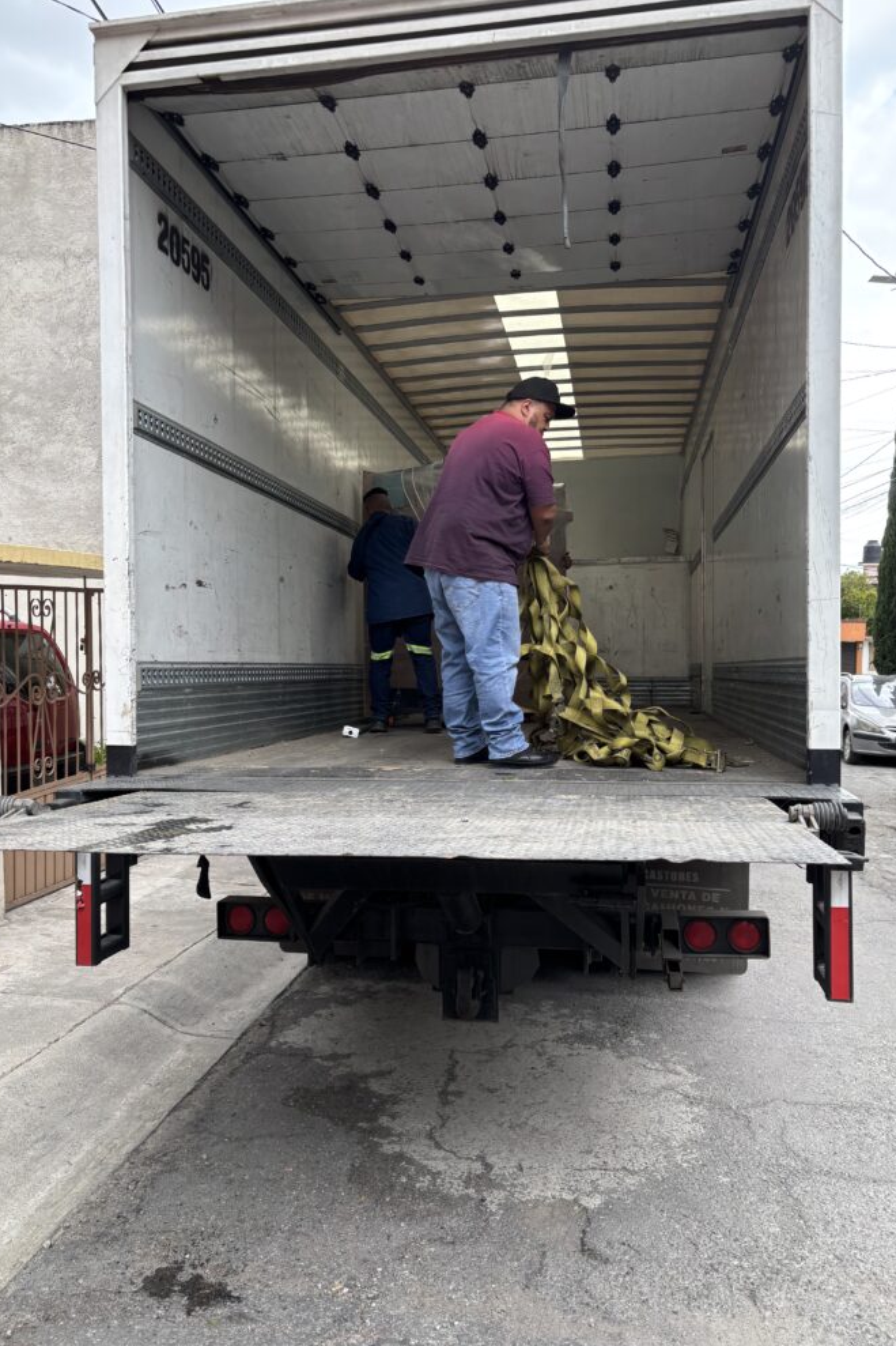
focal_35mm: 28
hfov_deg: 46.4
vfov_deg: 65.5
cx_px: 445
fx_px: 1046
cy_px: 694
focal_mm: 5.96
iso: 40
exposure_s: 1/196
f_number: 1.6
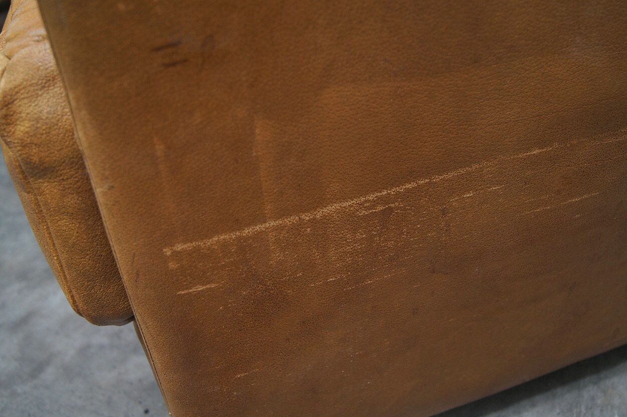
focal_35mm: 36
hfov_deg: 53.2
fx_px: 627
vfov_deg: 36.8
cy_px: 208
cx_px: 314
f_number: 4
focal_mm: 24
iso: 400
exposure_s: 1/50
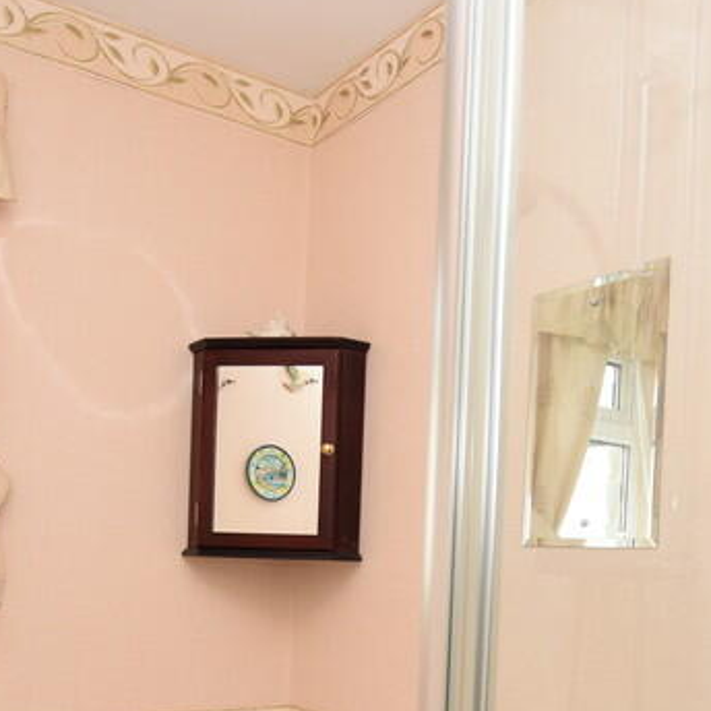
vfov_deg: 42.0
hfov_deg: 43.8
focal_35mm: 38
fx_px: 883
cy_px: 563
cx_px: 372
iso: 400
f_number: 4
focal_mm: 10
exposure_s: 1/60
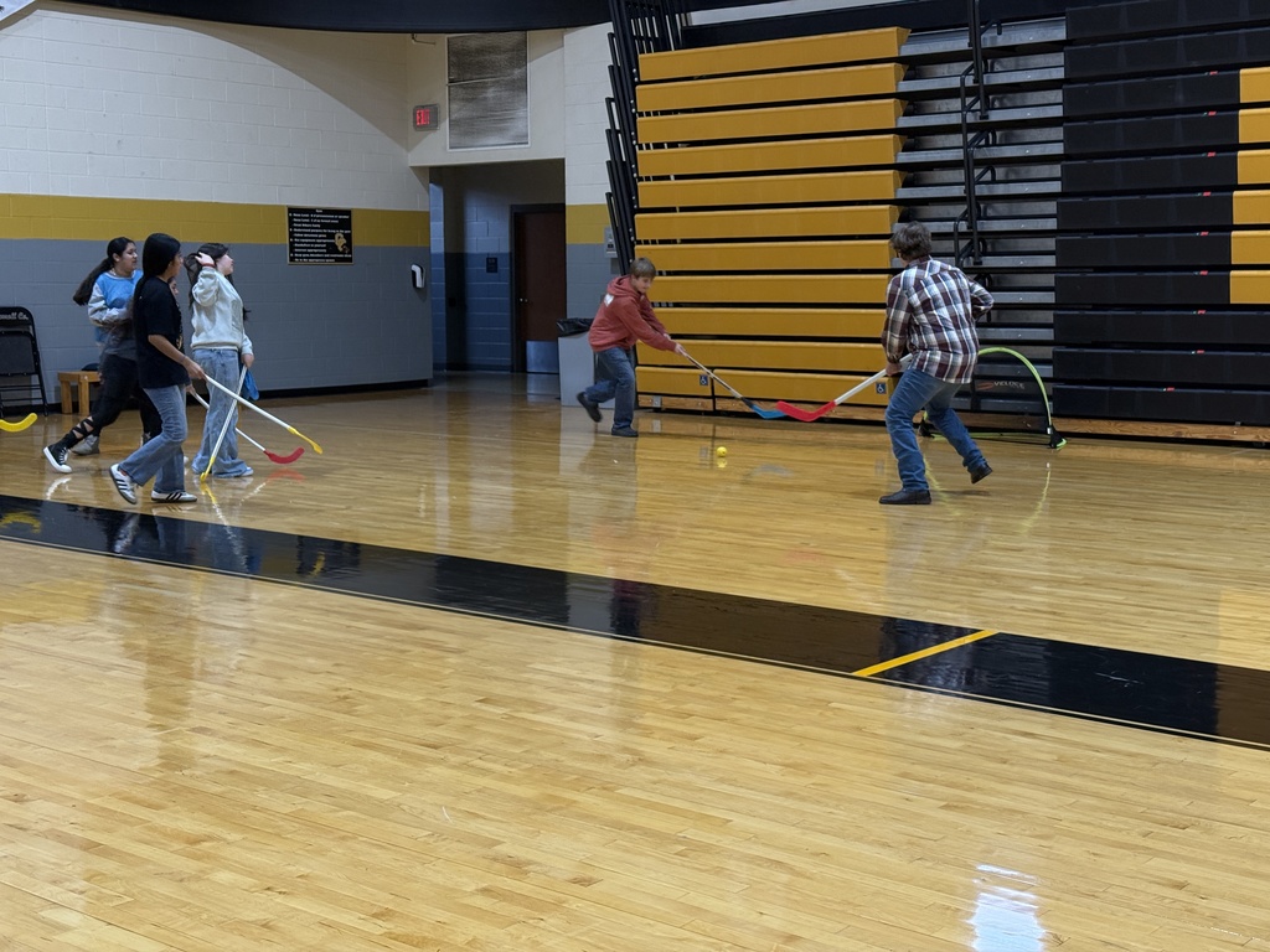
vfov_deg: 30.3
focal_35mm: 48
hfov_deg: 39.7
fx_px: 1761
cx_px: 635
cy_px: 476
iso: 200
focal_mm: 6.76
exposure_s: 1/198
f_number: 1.78
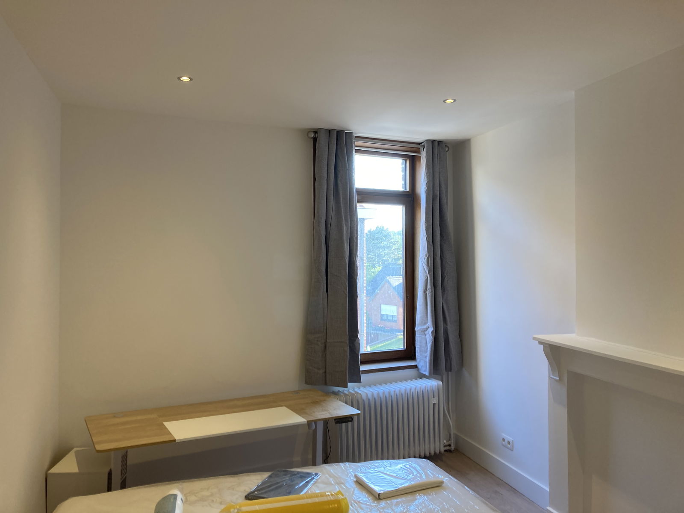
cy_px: 256
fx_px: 553
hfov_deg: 63.4
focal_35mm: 28
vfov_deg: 49.7
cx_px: 342
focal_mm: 3.99
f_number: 1.8
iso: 50
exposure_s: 1/50
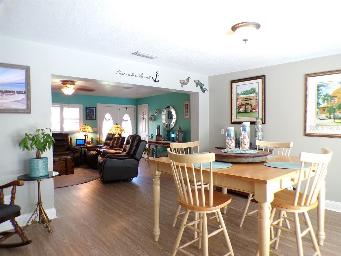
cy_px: 128
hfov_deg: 71.6
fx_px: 236
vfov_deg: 56.8
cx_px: 170
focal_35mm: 24
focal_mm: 4.3
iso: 200
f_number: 3
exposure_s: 1/17
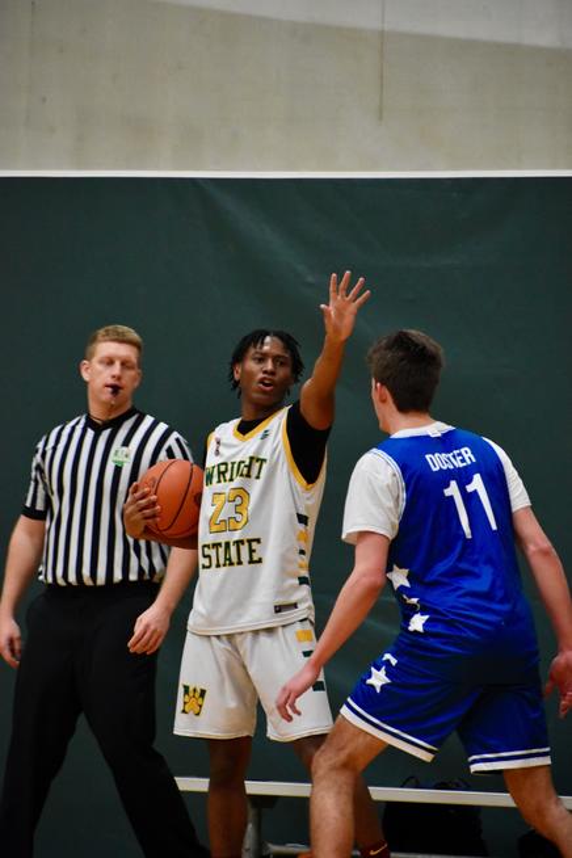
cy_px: 429
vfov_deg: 7.6
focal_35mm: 270
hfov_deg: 5.1
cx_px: 286
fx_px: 6434
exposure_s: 1/250
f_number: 5.3
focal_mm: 180
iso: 3200
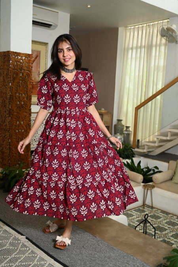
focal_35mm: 39
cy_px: 134
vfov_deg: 49.6
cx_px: 89
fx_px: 290
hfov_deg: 34.2
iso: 640
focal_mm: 39
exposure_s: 1/160
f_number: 6.3
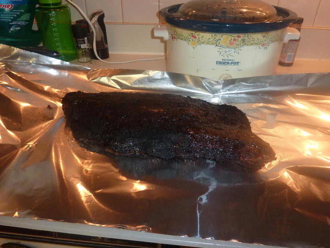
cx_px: 165
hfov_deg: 69.4
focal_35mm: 25
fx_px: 238
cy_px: 124
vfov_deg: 54.9
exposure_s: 1/30
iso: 100
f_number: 3.3
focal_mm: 4.1
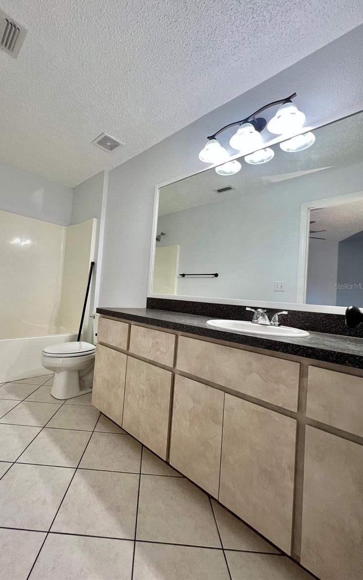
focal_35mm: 14
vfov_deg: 105.3
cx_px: 148
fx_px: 222
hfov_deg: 77.8
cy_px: 286
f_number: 1.8
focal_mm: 1.57
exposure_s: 1/60
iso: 160
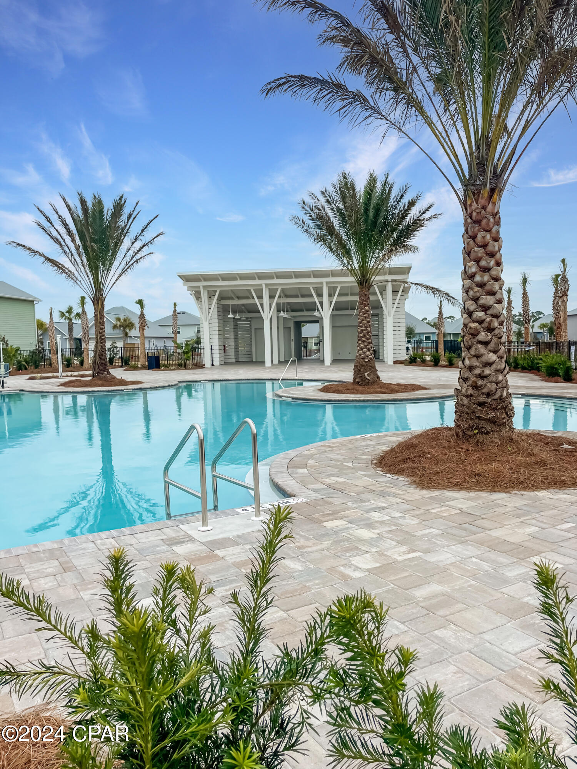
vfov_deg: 67.3
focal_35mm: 26
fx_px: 578
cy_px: 384
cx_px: 288
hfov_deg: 53.1
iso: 50
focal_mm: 4.2
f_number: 1.6
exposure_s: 1/1400
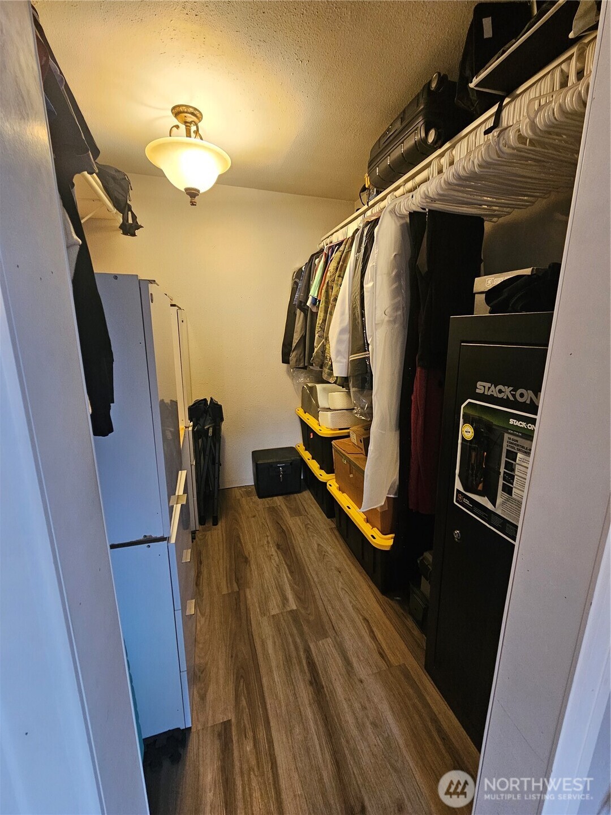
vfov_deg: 106.2
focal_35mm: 13
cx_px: 306
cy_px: 408
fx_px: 306
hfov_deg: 89.9
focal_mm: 2.2
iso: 400
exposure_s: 1/30
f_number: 2.2
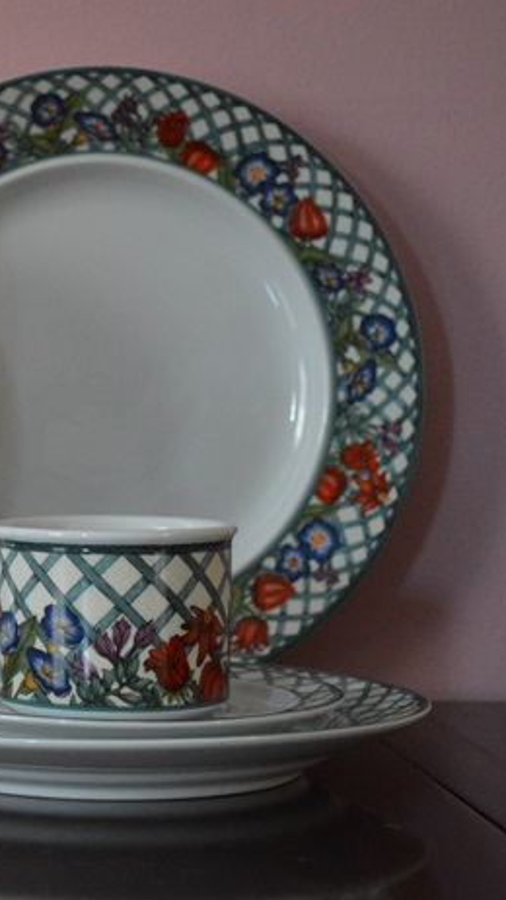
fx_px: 2269
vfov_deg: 22.5
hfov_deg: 12.5
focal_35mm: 95
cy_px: 450
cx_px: -80
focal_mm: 40
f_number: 5.3
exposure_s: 1/25
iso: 3200
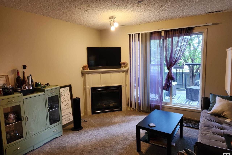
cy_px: 76
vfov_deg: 53.1
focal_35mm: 24
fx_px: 155
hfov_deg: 73.7
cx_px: 116
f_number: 1.8
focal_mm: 5.4
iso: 320
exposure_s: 1/60
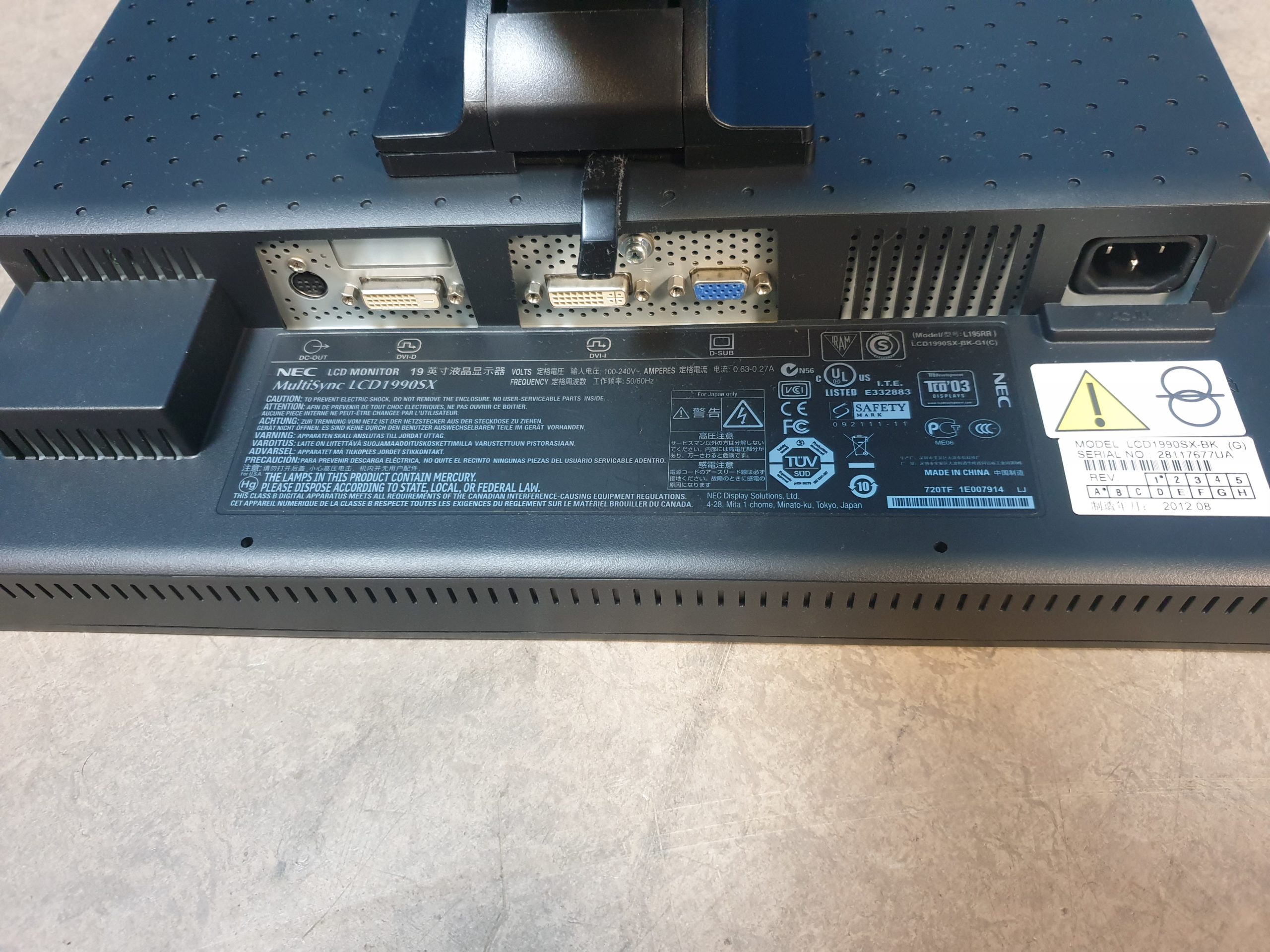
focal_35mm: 26
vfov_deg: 53.1
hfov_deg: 67.3
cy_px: 476
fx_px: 954
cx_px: 635
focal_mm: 4.3
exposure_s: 1/33
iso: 320
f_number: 1.5
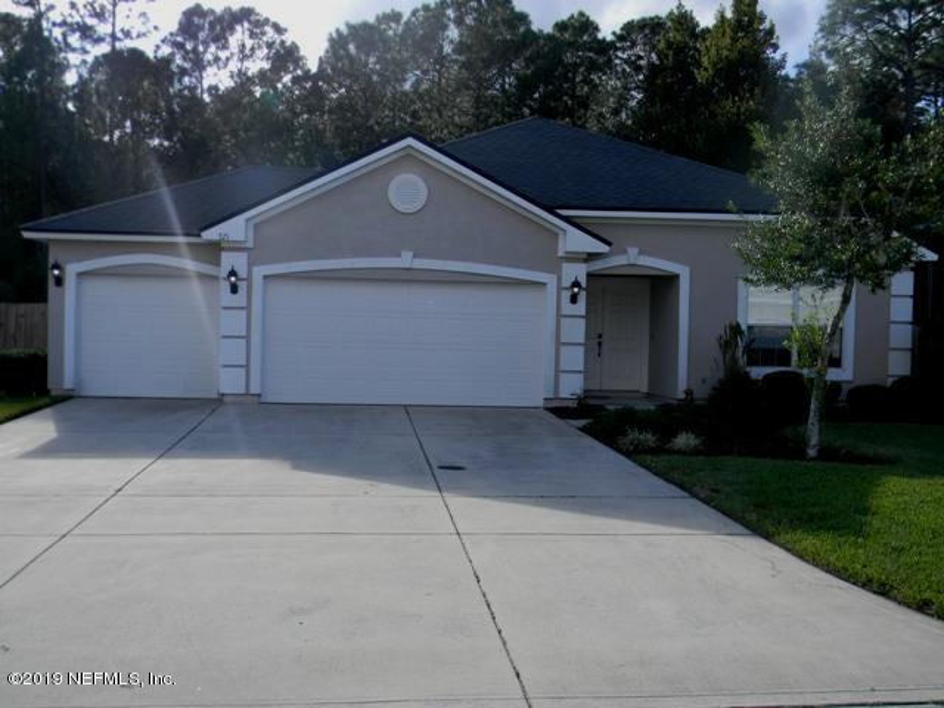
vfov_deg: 39.7
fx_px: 982
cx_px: 472
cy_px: 354
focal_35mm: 36
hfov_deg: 51.4
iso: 80
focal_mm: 6.4
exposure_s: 1/524
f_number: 3.7
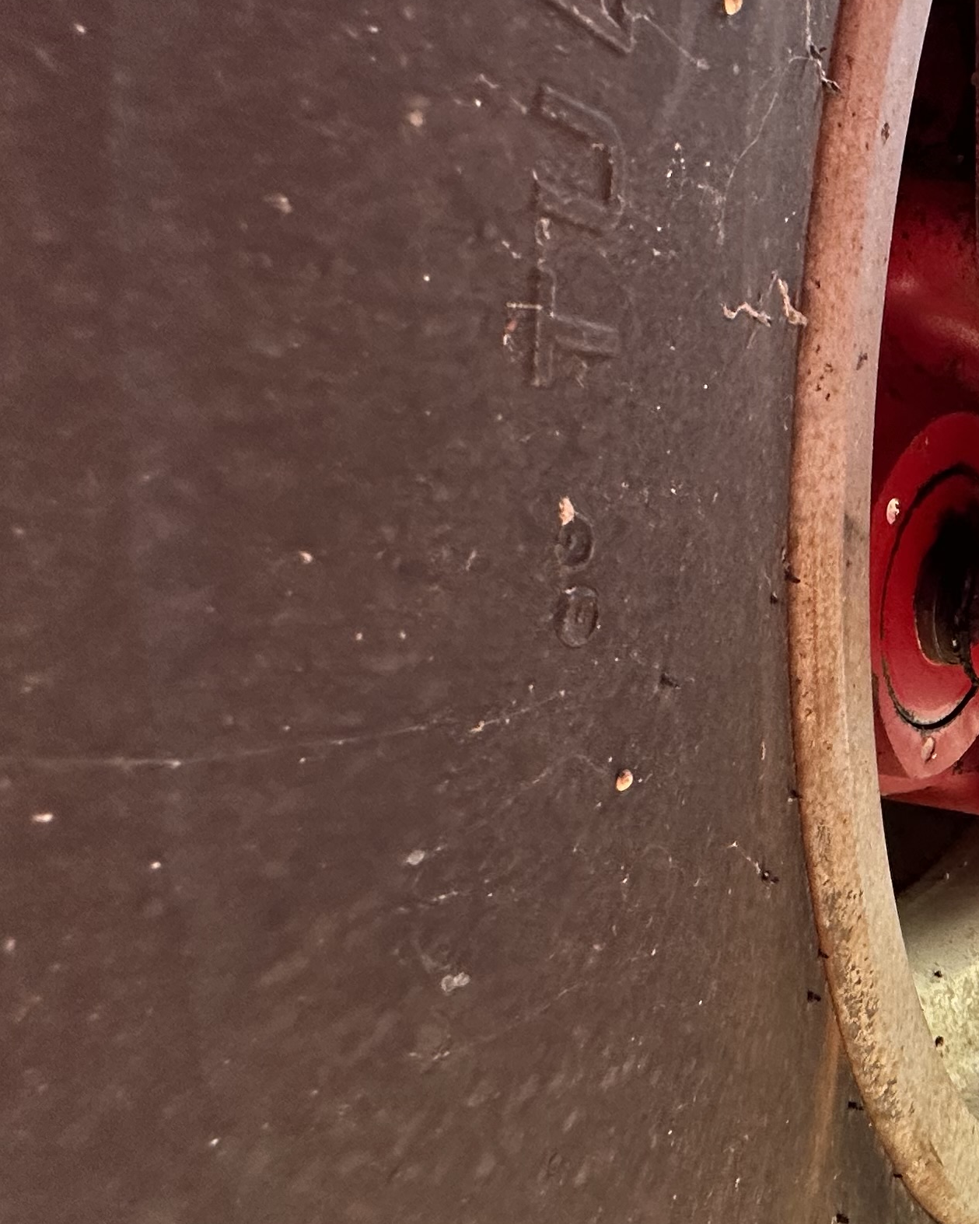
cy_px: 656
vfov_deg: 51.5
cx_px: 1119
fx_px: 1268
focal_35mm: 35
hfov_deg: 35.1
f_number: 2.2
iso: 200
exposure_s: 1/99
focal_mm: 2.22
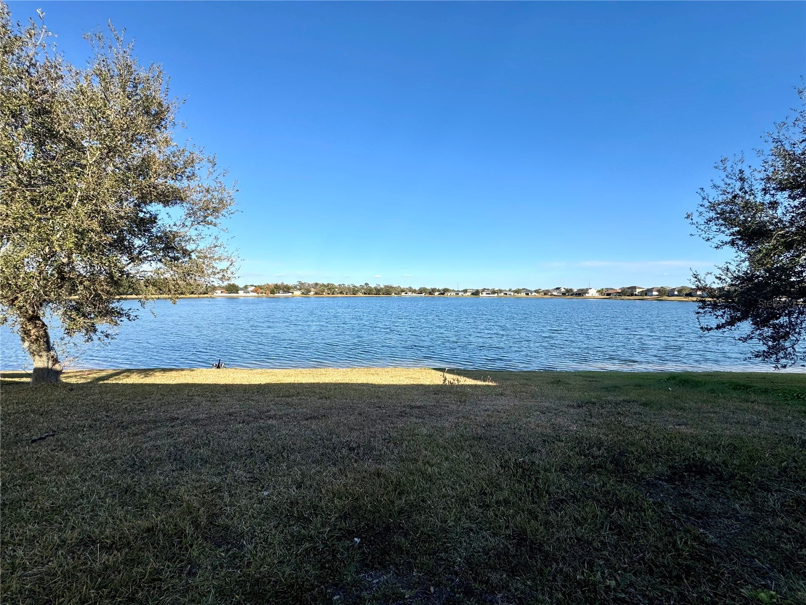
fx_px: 326
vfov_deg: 85.7
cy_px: 302
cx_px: 403
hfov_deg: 102.1
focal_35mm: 14
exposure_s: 1/2083
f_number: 2.2
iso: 50
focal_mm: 2.22
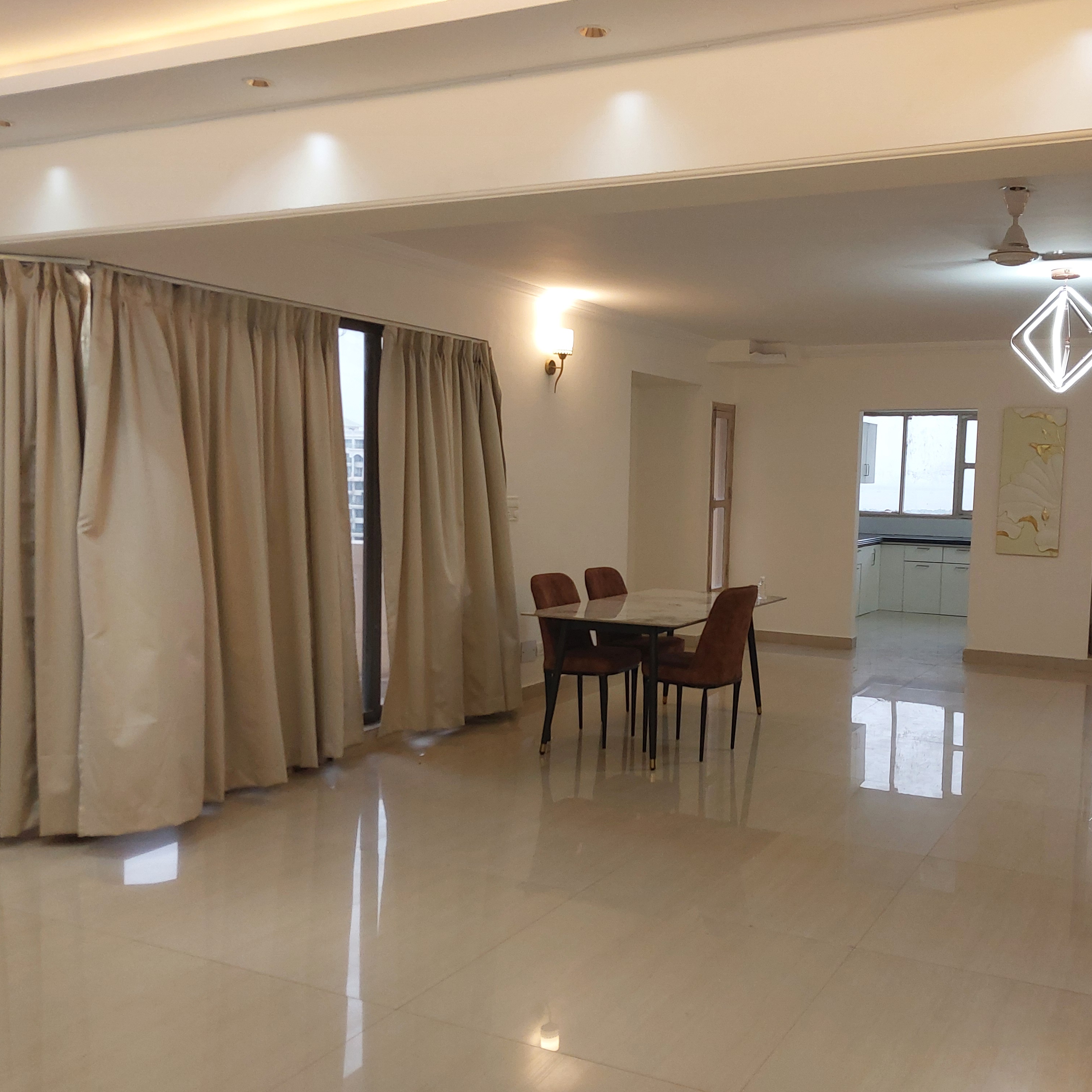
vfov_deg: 46.0
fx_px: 1285
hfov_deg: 45.6
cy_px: 553
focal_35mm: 36
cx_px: 693
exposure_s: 1/100
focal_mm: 4.6
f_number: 1.8
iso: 125
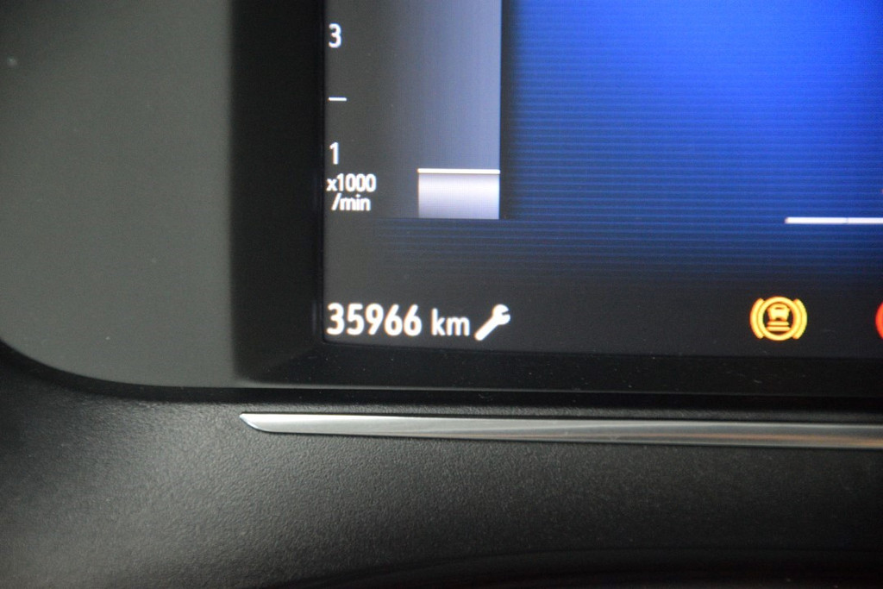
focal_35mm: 278
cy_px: 294
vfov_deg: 5.0
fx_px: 6807
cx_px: 442
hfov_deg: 7.4
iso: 4500
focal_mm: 185
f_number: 6.3
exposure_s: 1/125
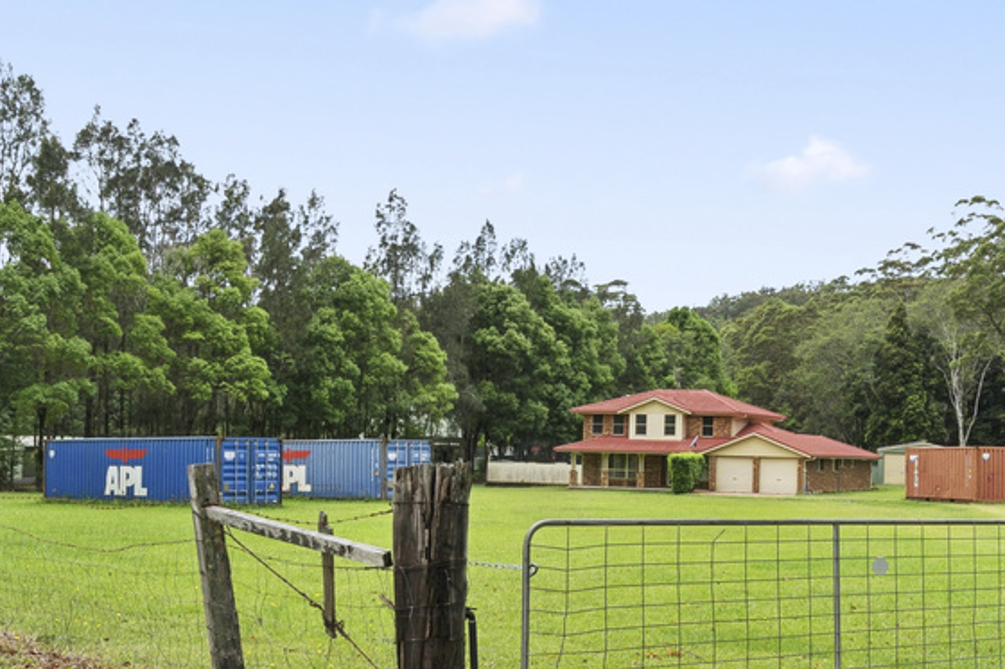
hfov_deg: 45.7
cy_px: 453
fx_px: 1116
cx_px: 822
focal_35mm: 40
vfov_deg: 33.1
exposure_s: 1/400
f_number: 9
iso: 200
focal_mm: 14
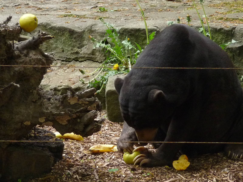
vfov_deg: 5.0
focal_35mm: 299
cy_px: 91
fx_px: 2099
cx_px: 122
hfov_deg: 6.6
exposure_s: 1/80
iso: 320
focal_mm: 30.5
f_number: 4.8
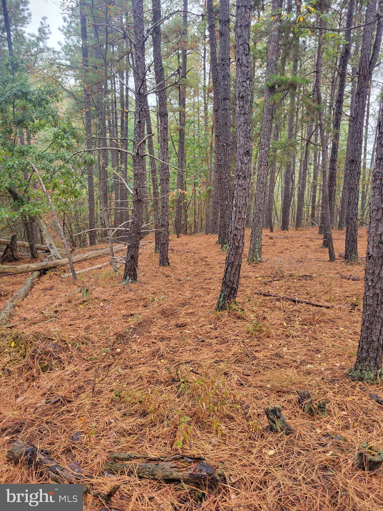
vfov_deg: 67.3
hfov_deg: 53.1
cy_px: 256
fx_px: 384
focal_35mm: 26
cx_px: 192
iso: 80
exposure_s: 1/120
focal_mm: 5.4
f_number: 1.8
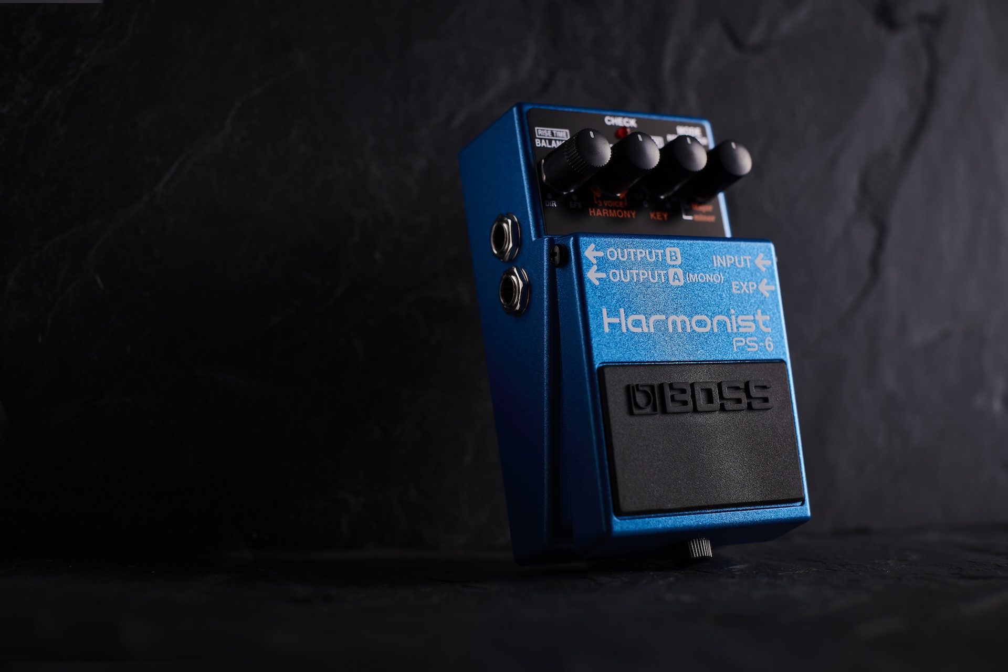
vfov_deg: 27.0
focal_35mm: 50
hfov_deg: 39.6
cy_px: 336
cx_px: 504
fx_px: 1400
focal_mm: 50
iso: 64
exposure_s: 1/60
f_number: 4.5
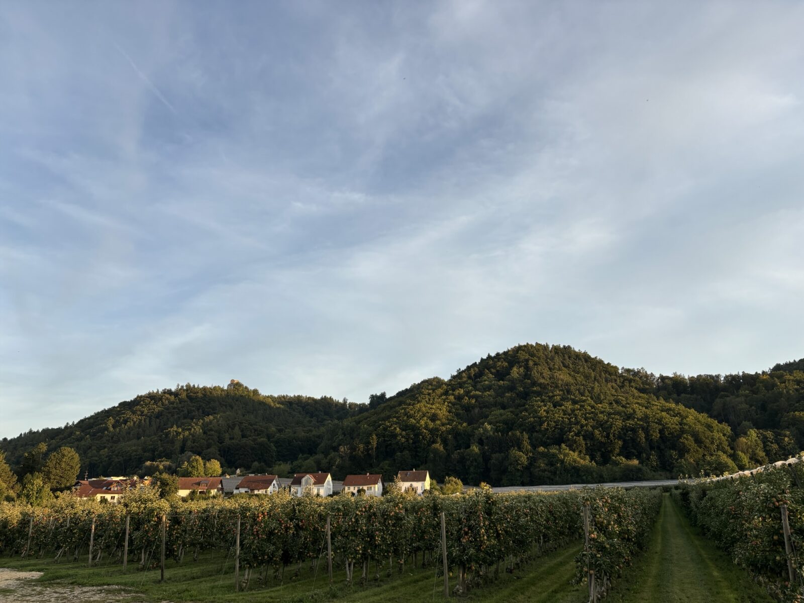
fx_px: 604
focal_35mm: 26
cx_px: 402
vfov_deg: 53.1
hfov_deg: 67.3
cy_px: 302
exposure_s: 1/844
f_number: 1.6
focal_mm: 5.96
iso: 50
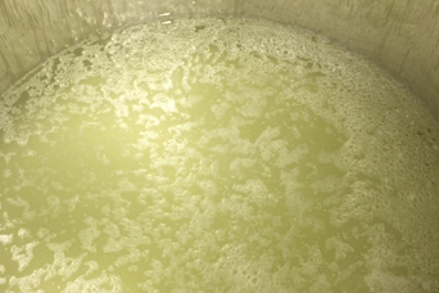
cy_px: 165
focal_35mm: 47
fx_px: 573
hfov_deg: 41.8
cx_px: 187
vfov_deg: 28.6
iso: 50
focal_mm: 4.15
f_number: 2.2
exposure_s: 1/15
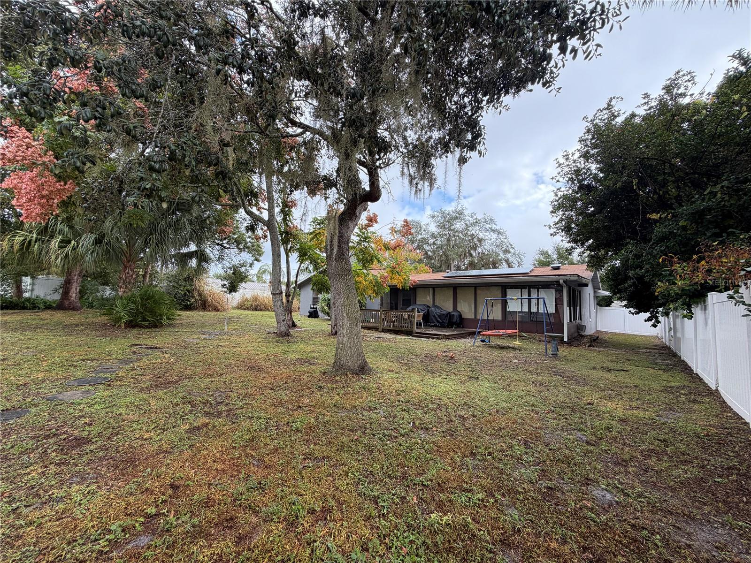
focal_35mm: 14
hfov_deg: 102.1
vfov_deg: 85.7
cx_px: 376
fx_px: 304
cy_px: 282
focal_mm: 2.22
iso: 40
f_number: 2.2
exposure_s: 1/242
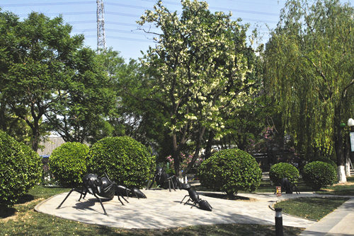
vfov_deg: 29.9
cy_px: 118
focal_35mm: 45
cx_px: 177
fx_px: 443
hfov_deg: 43.6
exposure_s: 1/800
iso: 400
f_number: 14
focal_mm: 30
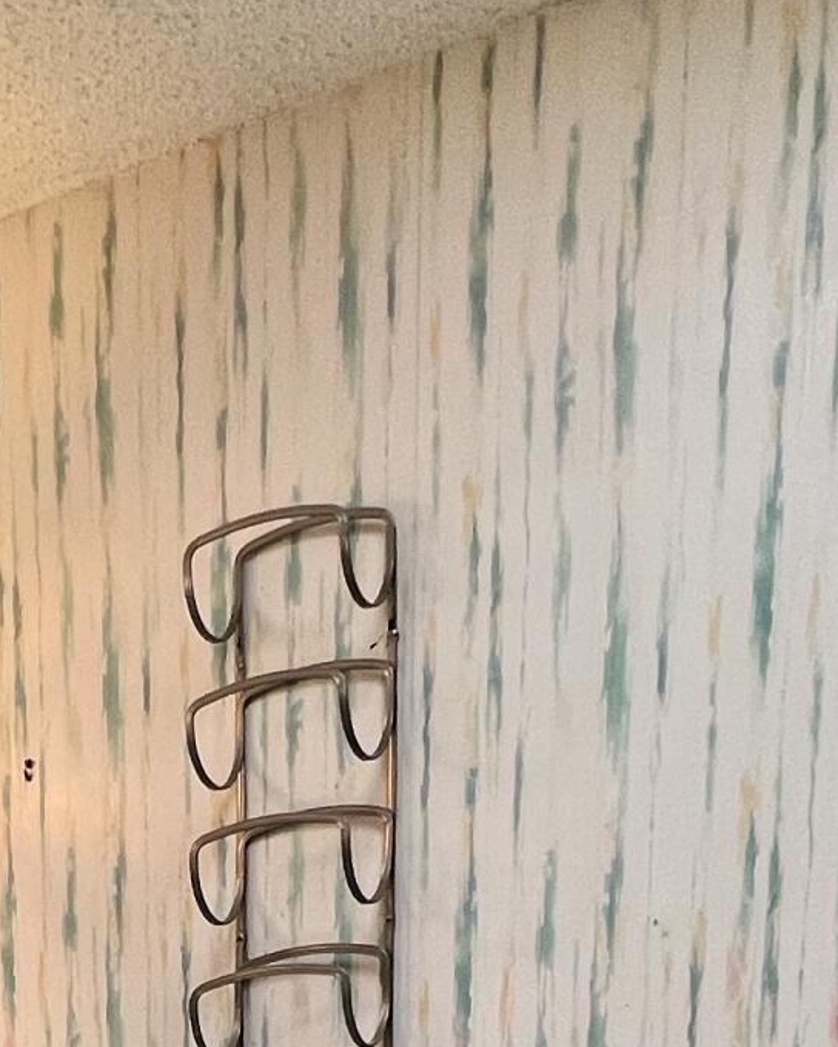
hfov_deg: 25.4
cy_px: 1674
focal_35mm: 56
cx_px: -51
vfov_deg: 24.1
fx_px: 1736
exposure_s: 1/120
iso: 100
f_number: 1.8
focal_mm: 1.57
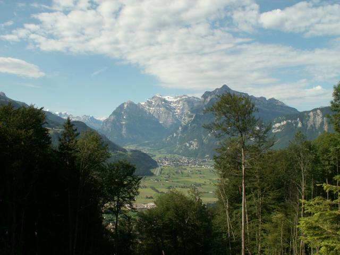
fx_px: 344
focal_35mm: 35
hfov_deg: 52.6
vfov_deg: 40.7
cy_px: 128
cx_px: 170
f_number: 7.1
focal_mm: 5.86
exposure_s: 1/200
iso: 50
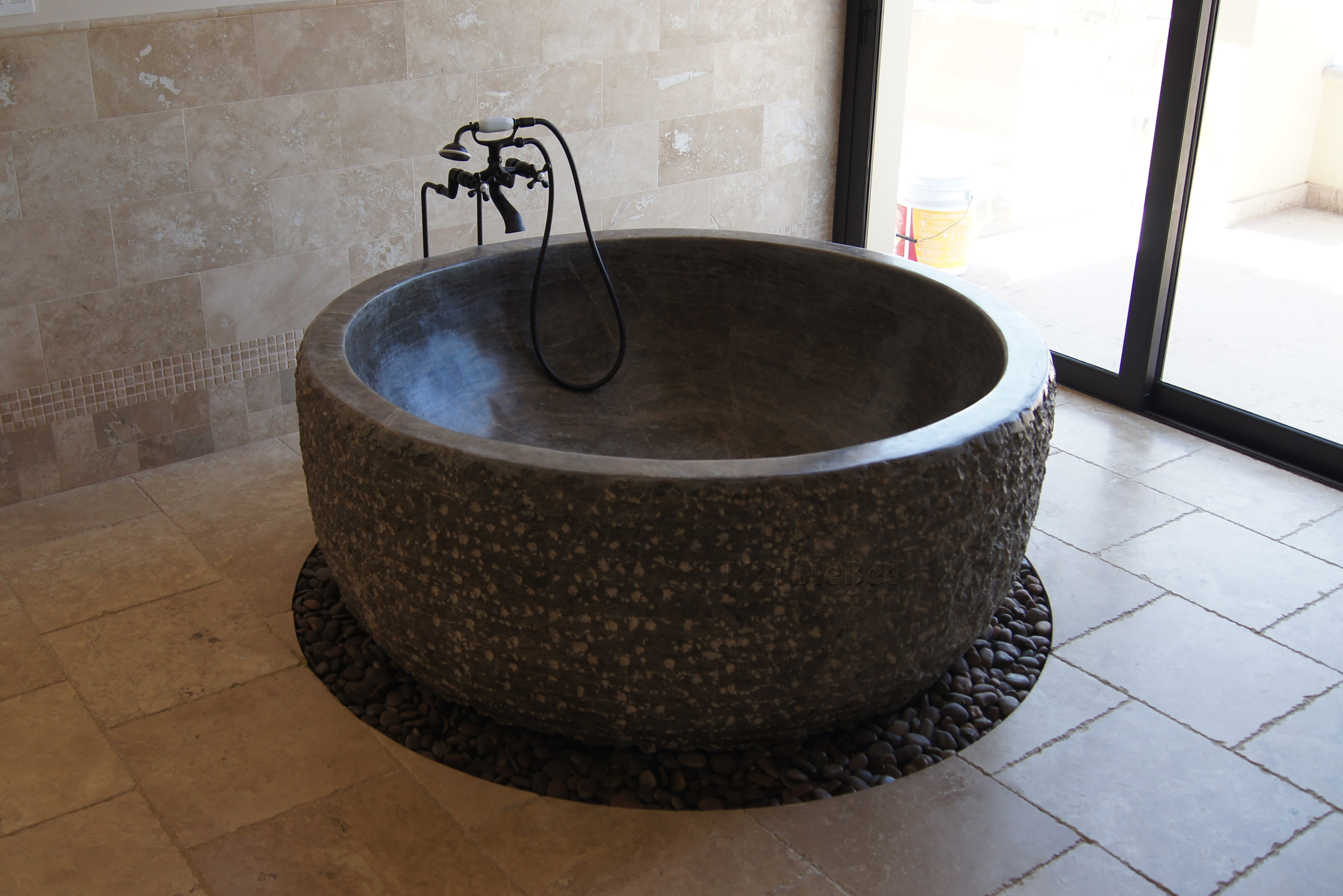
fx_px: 1380
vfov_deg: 35.9
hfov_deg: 51.7
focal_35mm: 37
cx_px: 580
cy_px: 434
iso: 100
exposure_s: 1/60
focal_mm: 20
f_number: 5
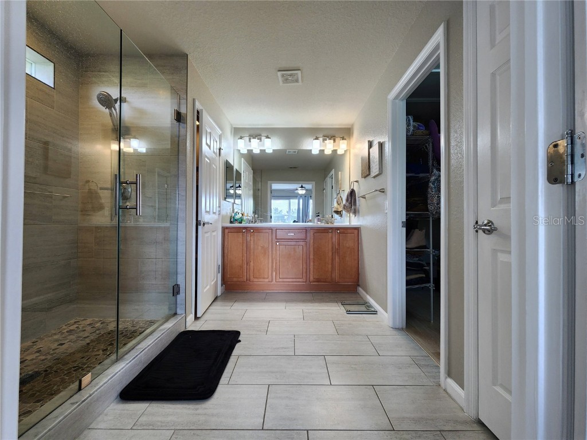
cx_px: 294
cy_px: 220
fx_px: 220
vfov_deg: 89.9
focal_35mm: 13
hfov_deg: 106.2
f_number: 2.2
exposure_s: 1/60
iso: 125
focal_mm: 2.2
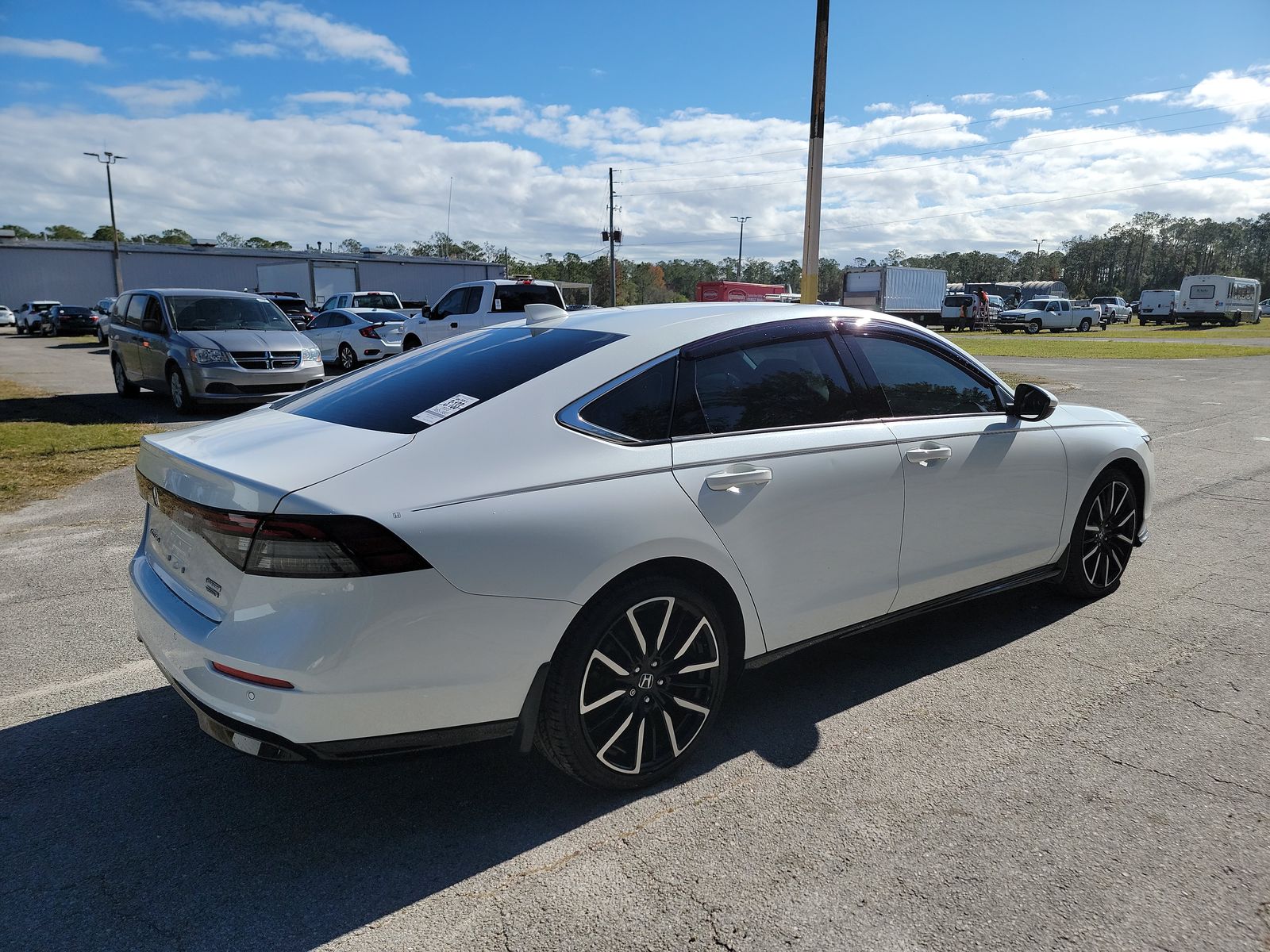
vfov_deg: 56.8
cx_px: 635
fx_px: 881
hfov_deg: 71.6
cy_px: 476
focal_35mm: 24
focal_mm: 6.7
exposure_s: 1/1456
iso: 50
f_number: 1.8
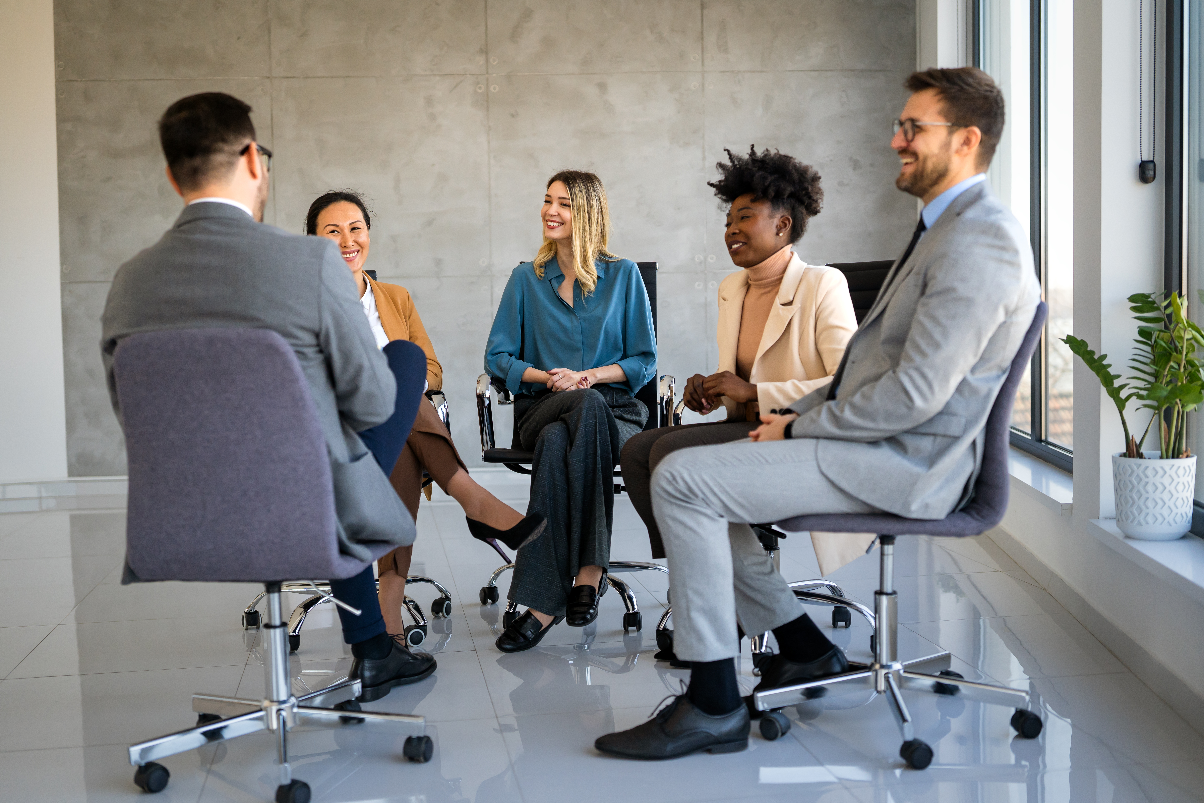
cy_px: 402
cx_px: 602
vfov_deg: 33.4
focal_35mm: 40
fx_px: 1338
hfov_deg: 48.5
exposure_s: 1/2500
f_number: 1.8
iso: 640
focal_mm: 40
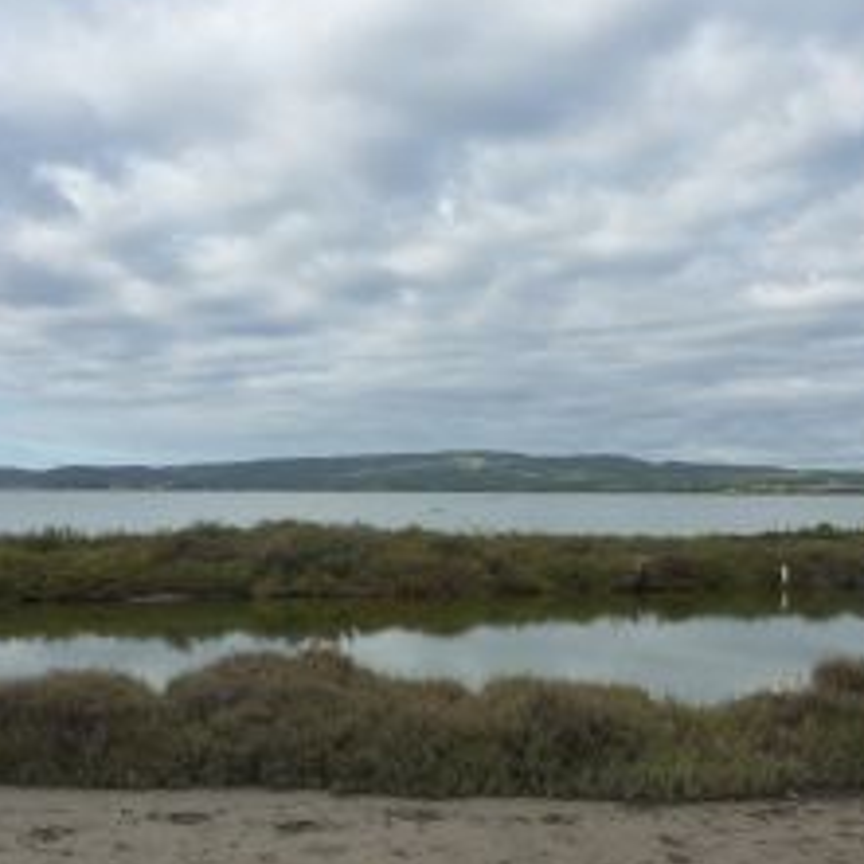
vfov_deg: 41.8
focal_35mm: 40
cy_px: 473
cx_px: 391
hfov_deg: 41.8
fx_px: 1130
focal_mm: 4.1
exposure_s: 1/400
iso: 125
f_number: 4.5
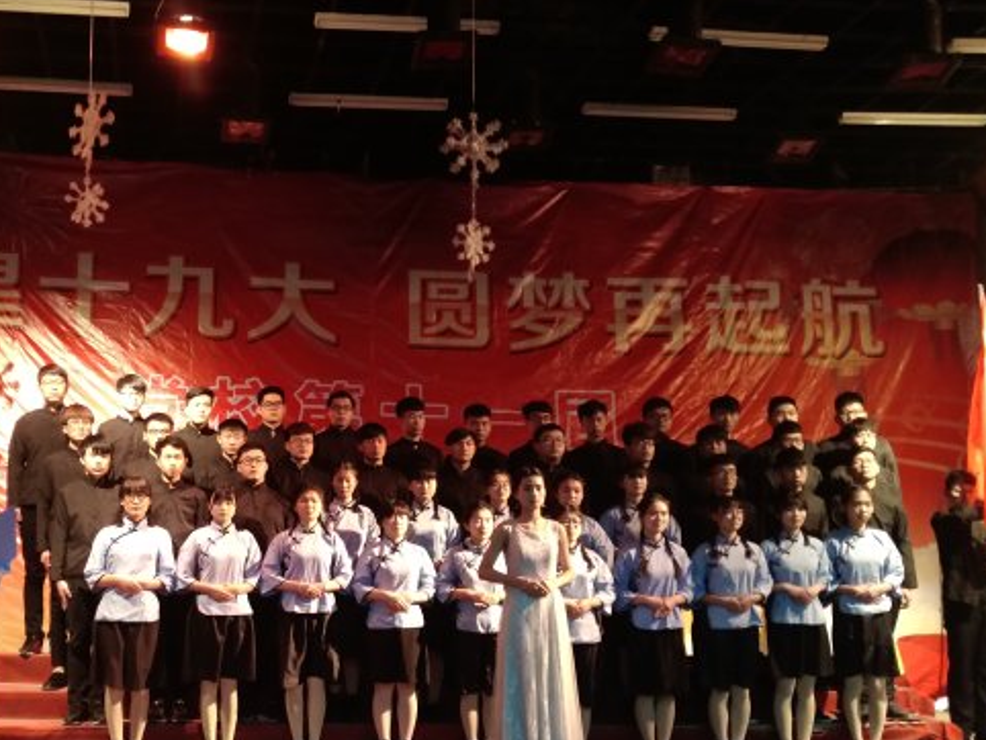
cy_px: 423
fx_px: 1311
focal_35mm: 46
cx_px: 302
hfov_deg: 40.5
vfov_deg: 31.5
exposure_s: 1/17
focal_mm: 4.52
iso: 1622
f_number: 2
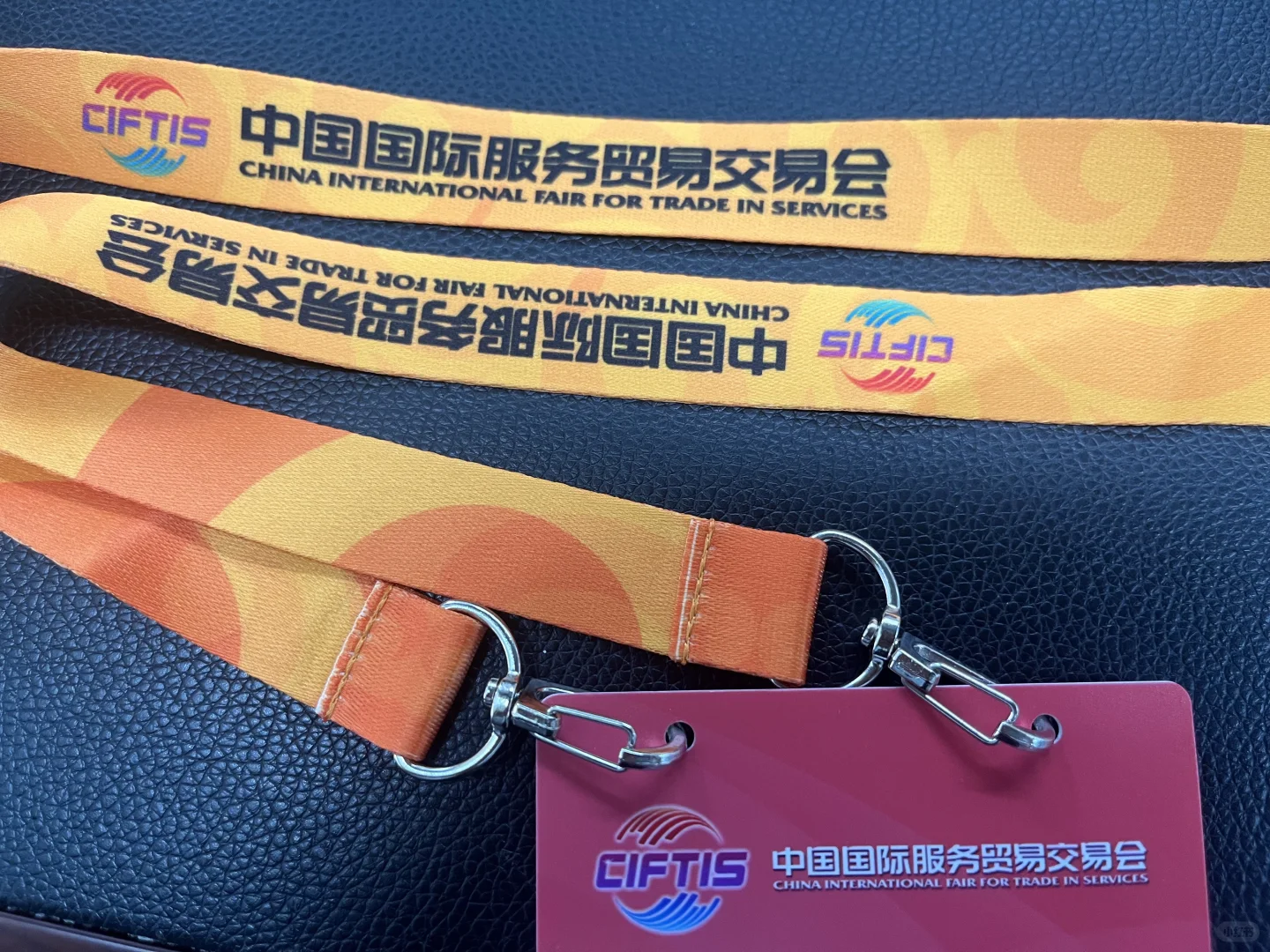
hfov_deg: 67.3
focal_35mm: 26
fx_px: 954
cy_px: 476
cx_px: 635
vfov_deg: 53.1
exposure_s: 1/73
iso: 125
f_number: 1.6
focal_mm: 5.1
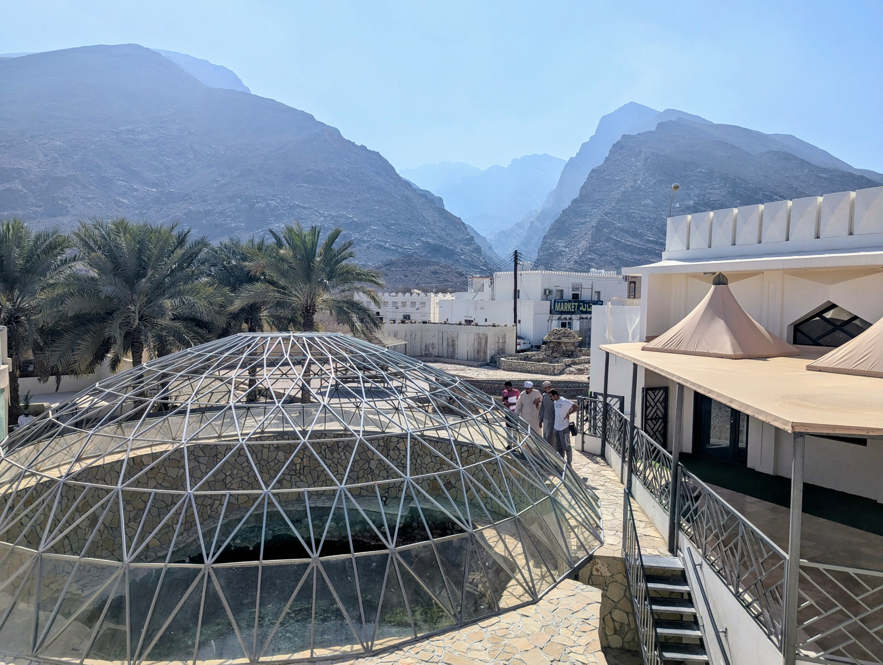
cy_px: 332
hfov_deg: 71.5
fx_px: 613
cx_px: 442
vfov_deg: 56.9
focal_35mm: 24
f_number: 1.85
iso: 46
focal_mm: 6.81
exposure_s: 1/3906
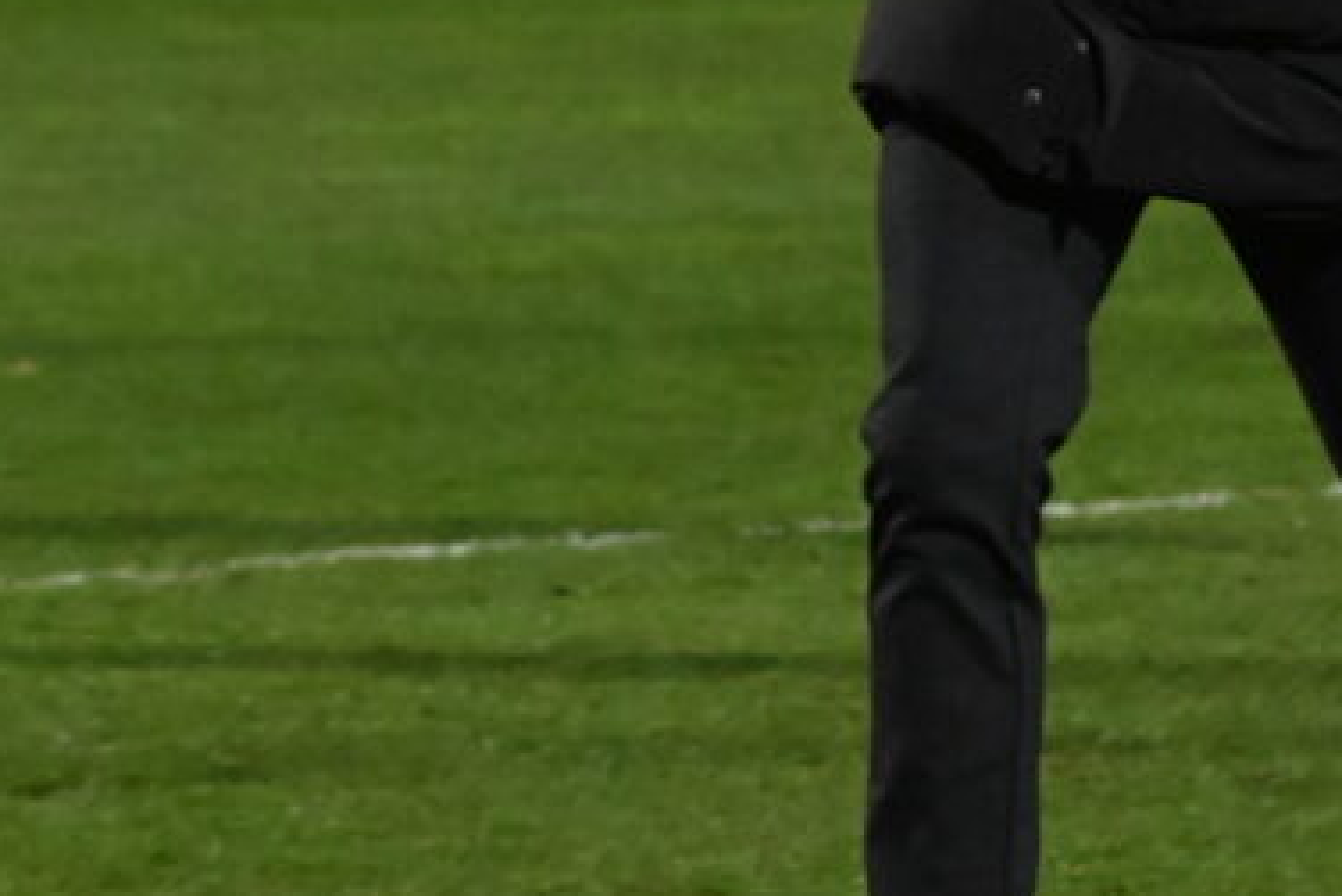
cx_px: 935
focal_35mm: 432
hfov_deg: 4.8
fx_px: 16109
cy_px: -41
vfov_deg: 3.2
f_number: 5.6
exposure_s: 1/500
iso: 6400
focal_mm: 116
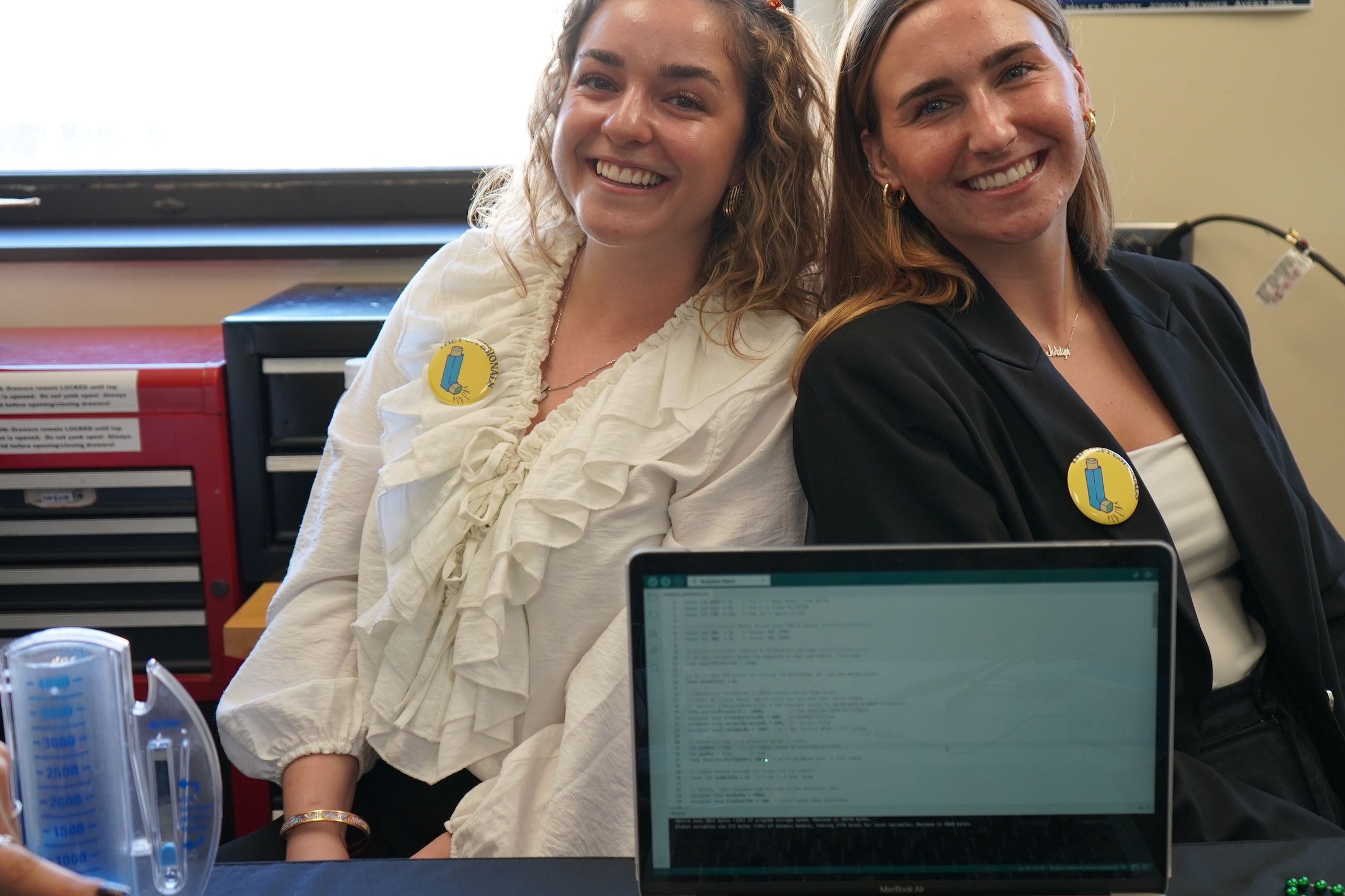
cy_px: 397
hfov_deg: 44.4
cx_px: 775
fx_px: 1644
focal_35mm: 44
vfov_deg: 30.5
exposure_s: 1/160
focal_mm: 35
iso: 500
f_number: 4
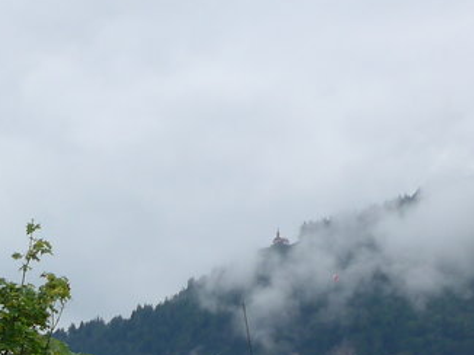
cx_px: -161
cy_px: 623
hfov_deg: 11.8
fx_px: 2217
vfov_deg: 8.8
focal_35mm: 162
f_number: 2.8
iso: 80
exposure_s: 1/800
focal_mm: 9
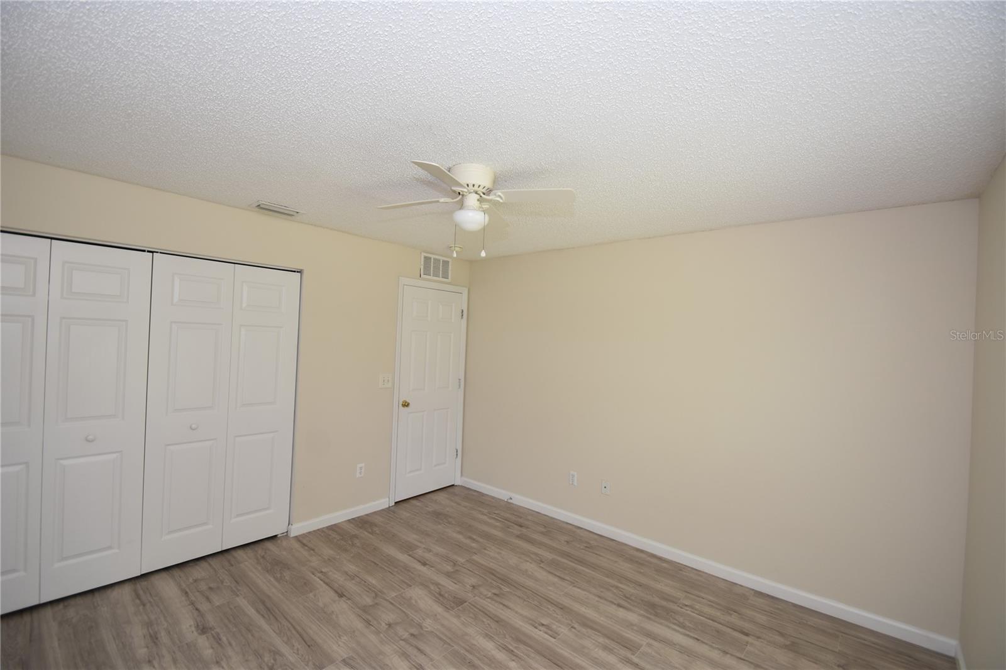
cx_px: 503
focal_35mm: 15
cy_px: 335
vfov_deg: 77.3
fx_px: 419
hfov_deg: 100.4
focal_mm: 10
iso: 200
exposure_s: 1/60
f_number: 4
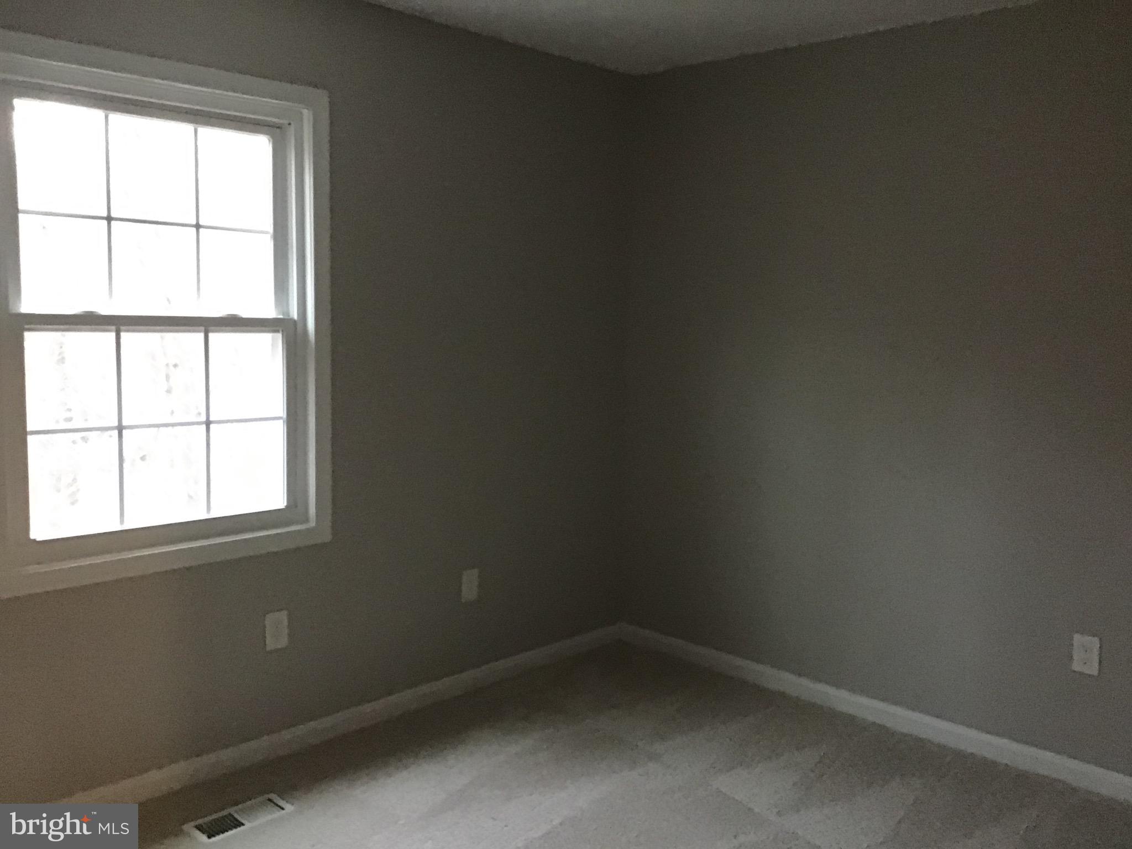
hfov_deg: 58.4
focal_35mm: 31
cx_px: 566
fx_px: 1014
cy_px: 424
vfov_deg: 45.4
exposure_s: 1/15
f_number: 2.4
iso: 250
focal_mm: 3.3
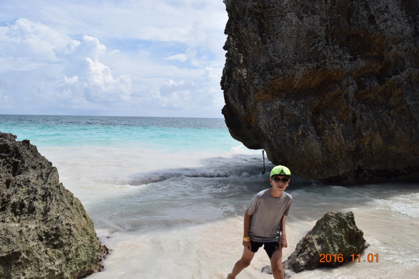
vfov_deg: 47.9
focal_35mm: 27
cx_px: 210
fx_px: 314
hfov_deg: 67.4
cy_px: 140
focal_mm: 18
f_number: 8
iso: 200
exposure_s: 1/640
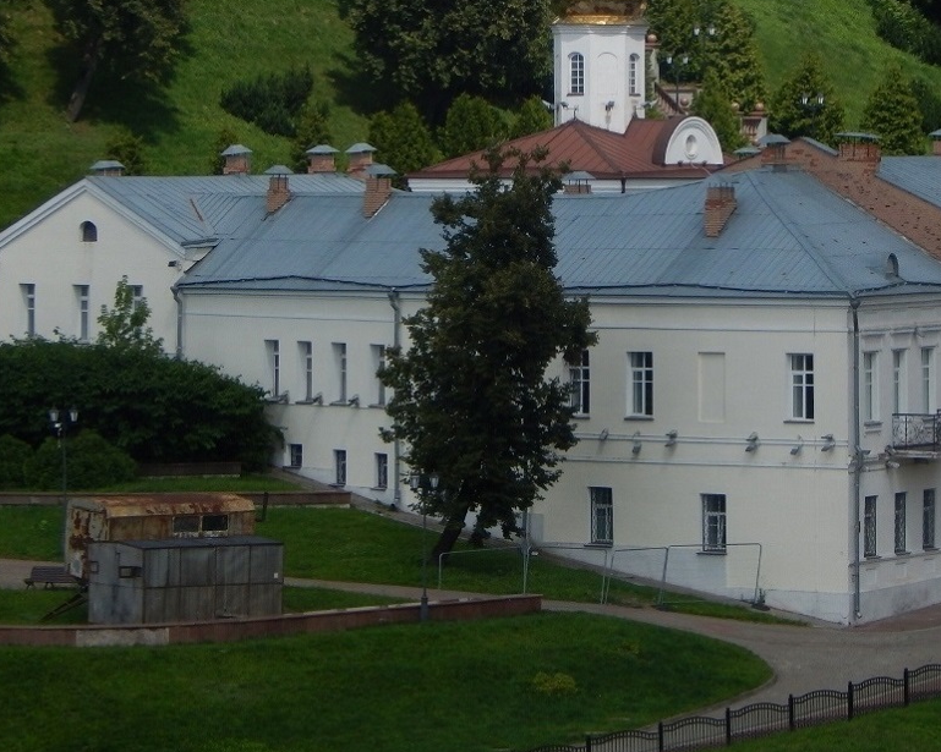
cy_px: 253
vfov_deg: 5.9
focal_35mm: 262
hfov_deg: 7.4
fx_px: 7296
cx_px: 699
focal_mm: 28.7
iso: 125
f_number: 5.1
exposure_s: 1/800
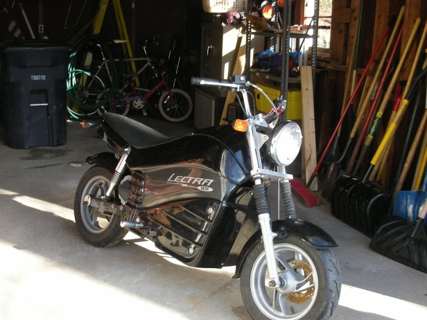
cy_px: 195
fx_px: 555
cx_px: 193
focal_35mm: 45
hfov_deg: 42.0
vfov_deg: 32.1
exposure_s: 1/55.2
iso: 50
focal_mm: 5.8
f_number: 2.8
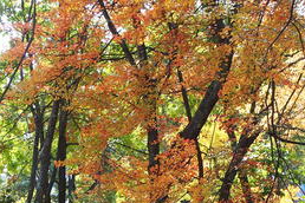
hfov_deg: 14.9
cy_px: 256
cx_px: 126
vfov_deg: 9.8
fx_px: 1169
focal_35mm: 138
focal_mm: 16.1
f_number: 3.5
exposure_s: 1/250
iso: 100
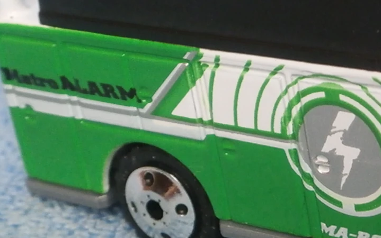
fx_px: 1382
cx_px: 402
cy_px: 105
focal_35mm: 133
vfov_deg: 9.9
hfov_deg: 15.4
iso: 320
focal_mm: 8.3
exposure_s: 1/40
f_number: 3.4
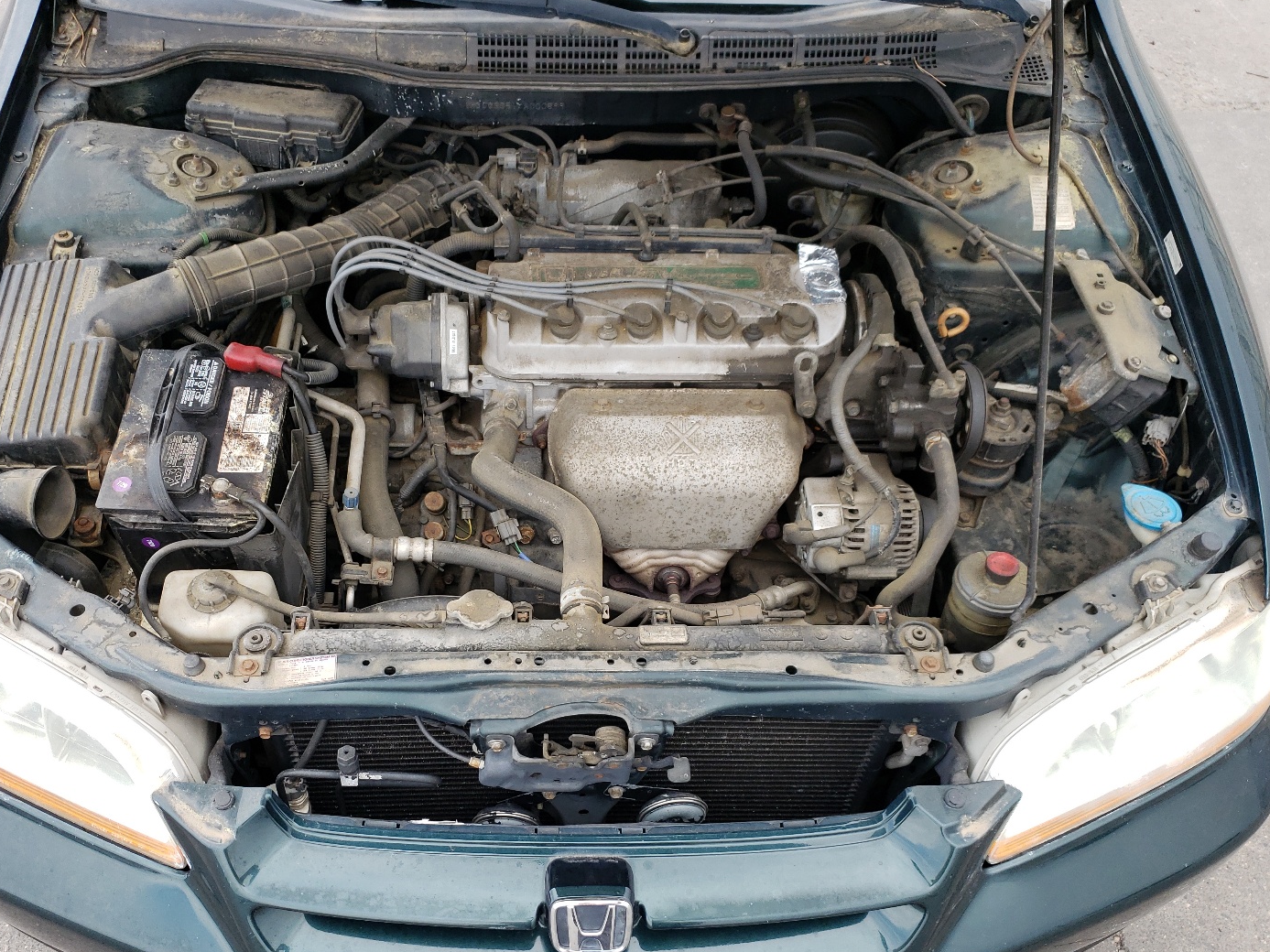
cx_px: 559
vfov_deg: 46.7
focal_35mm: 30
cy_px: 543
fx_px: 1101
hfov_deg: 59.8
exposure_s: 1/455
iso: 50
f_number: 1.5
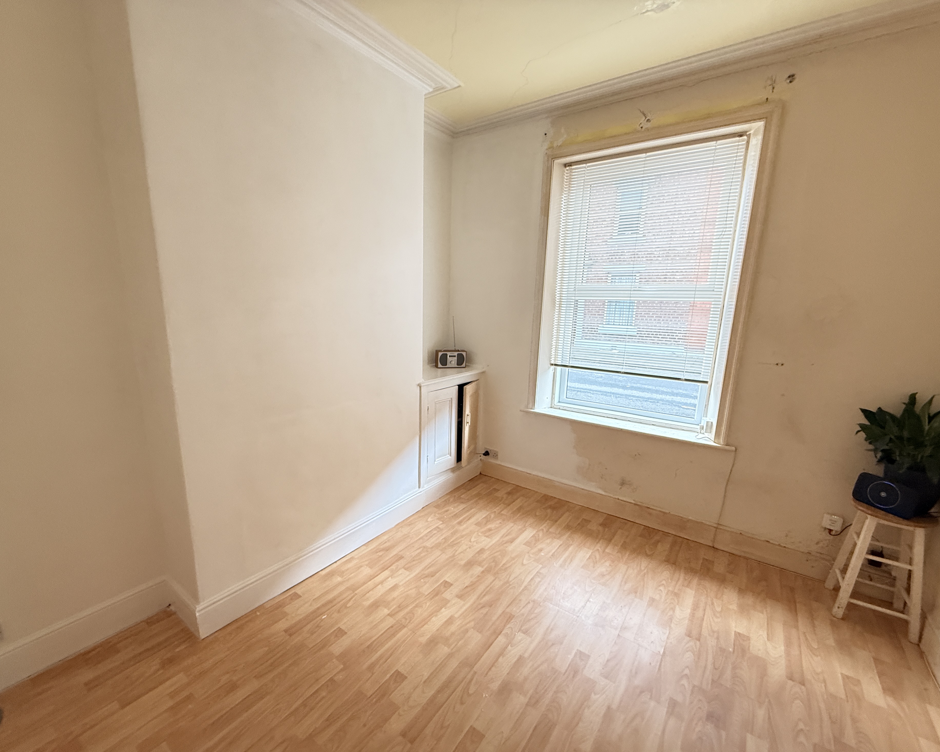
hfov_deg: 96.7
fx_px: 417
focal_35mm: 15
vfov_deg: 84.0
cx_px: 451
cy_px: 386
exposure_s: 1/74
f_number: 2.2
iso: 320
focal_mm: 2.22
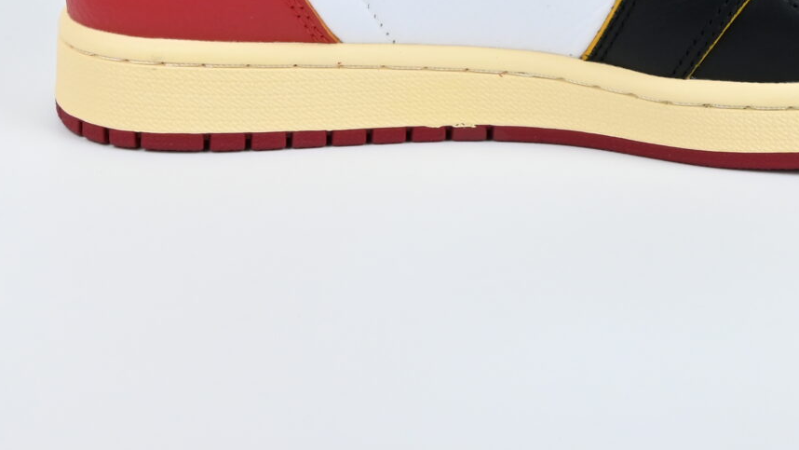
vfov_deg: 14.4
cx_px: 571
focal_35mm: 75
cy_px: -332
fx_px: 1589
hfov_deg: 27.9
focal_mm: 24
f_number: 18
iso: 800
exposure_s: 1/125
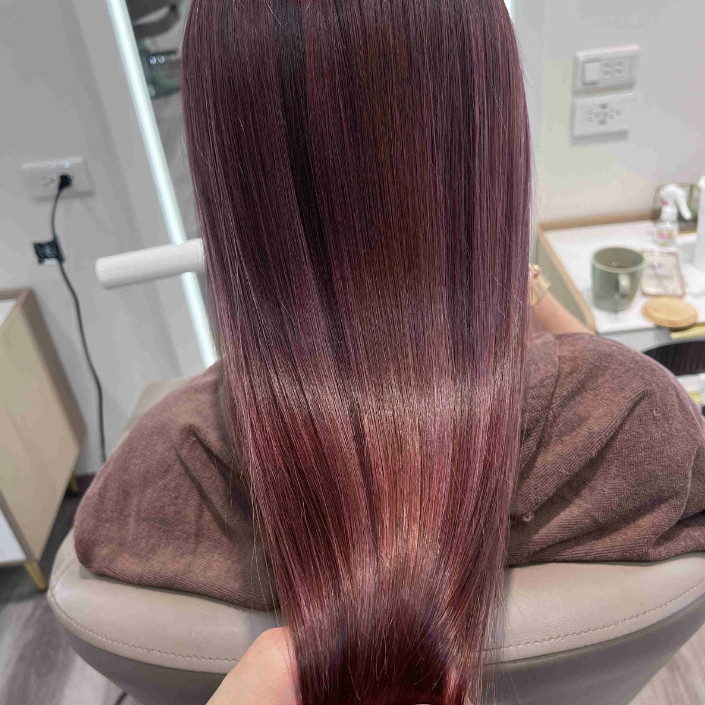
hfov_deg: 52.5
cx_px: 354
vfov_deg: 52.5
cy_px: 339
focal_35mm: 31
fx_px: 714
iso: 125
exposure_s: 1/120
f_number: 1.5
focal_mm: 5.7
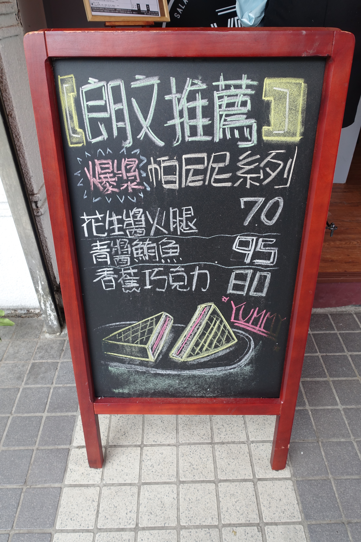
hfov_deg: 53.1
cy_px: 271
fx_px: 361
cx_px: 180
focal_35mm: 24
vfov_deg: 73.7
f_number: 4
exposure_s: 1/80
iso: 125
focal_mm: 8.8
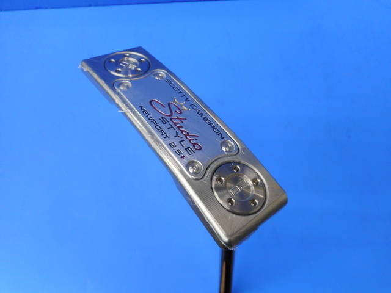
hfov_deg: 69.4
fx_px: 282
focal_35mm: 25
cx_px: 196
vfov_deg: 54.9
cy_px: 146
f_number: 3.7
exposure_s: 1/30
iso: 80
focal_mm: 4.5
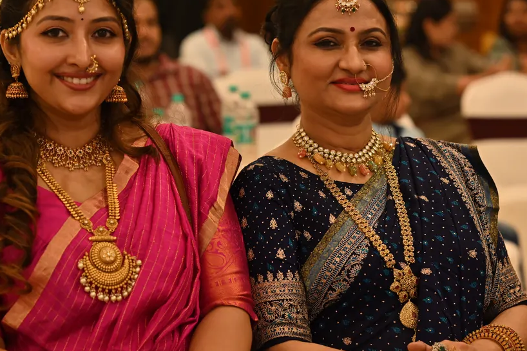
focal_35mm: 133
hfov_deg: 15.4
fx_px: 1946
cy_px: 125
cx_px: 258
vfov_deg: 10.3
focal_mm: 85
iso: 800
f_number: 3.5
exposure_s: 1/160
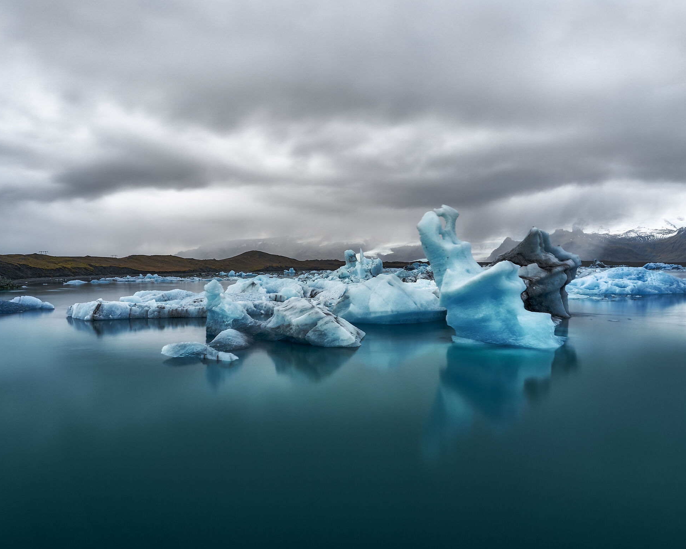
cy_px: 267
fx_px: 568
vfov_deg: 51.5
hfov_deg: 62.2
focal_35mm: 28
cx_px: 354
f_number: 11
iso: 100
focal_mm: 24
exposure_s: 15
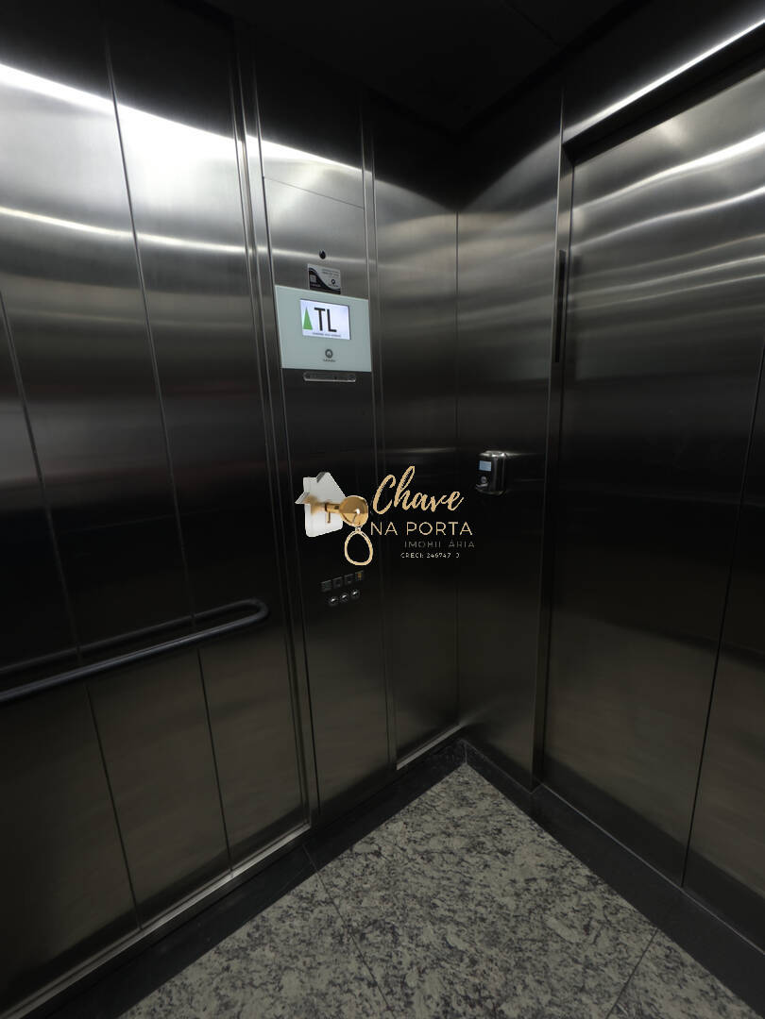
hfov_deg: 85.7
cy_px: 510
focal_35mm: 14
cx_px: 382
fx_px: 413
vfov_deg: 102.1
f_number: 2.2
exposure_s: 1/51
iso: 800
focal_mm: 2.22
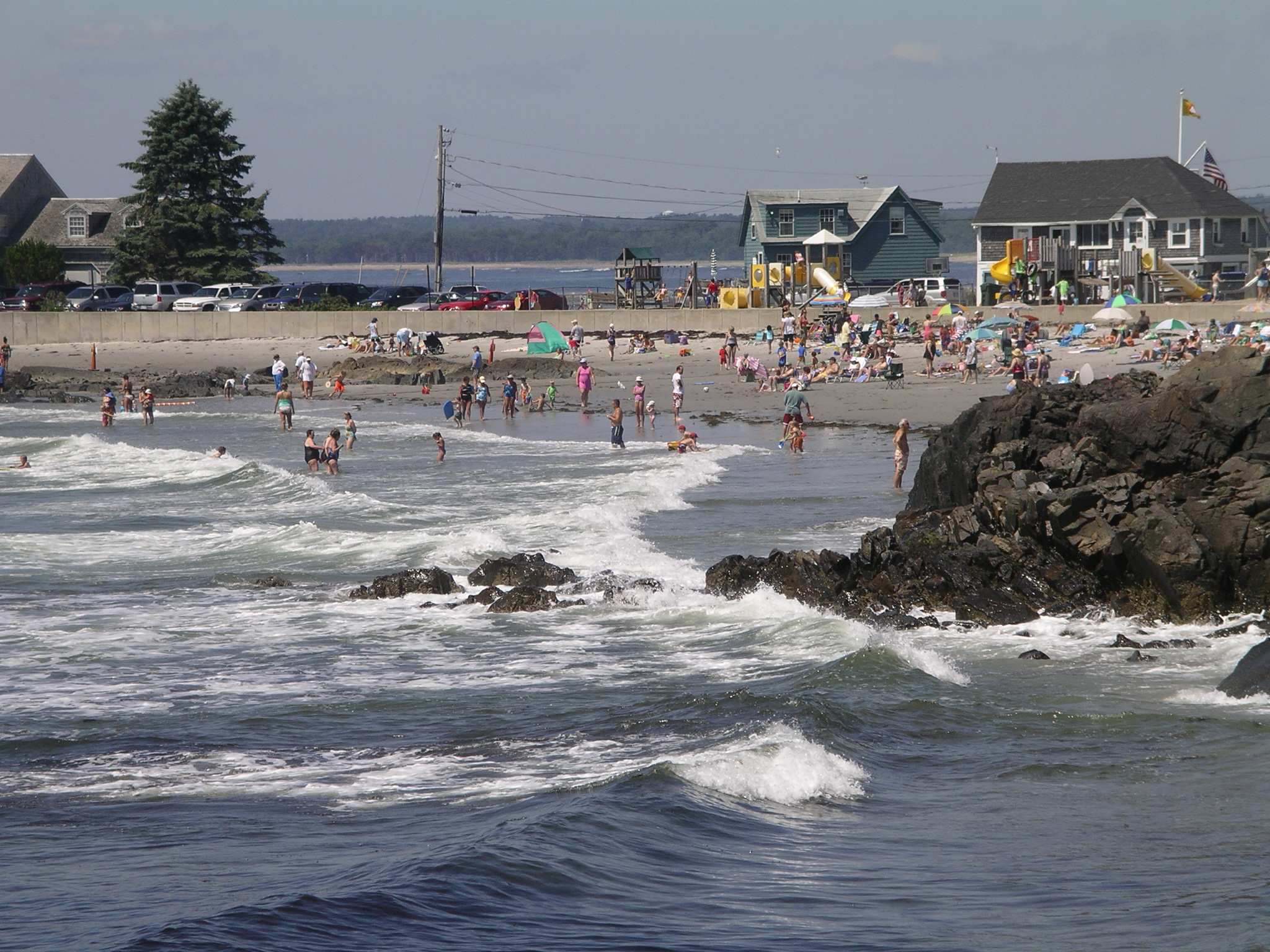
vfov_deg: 7.9
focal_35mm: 187
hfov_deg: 10.6
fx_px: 6861
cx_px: 635
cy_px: 476
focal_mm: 39
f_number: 6
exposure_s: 1/625
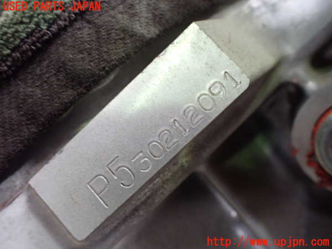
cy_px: 124
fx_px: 288
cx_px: 166
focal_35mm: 30
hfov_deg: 60.0
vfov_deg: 46.8
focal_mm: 5.4
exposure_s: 1/40
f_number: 2.3
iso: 800
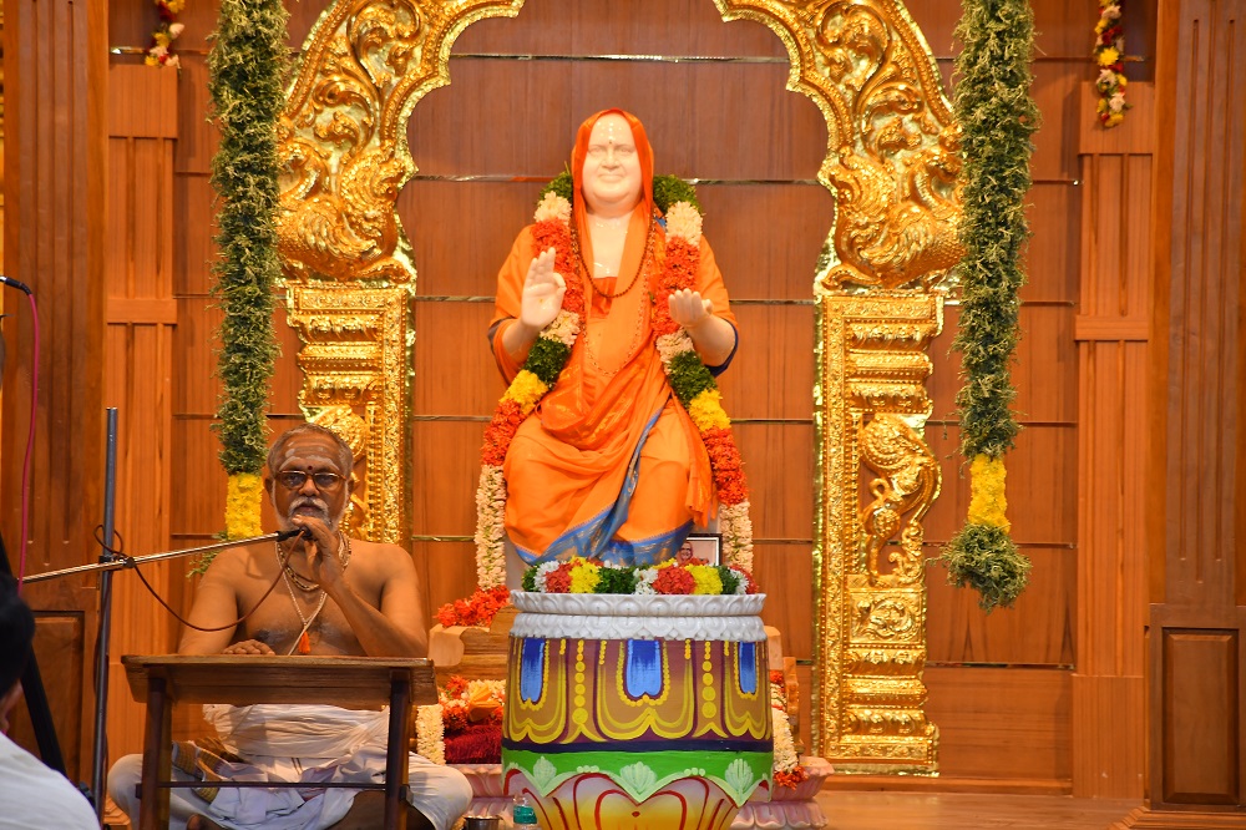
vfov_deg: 6.5
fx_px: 7266
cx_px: 623
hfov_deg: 9.8
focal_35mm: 210
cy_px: 415
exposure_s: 1/30
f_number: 5.6
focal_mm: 140
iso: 640
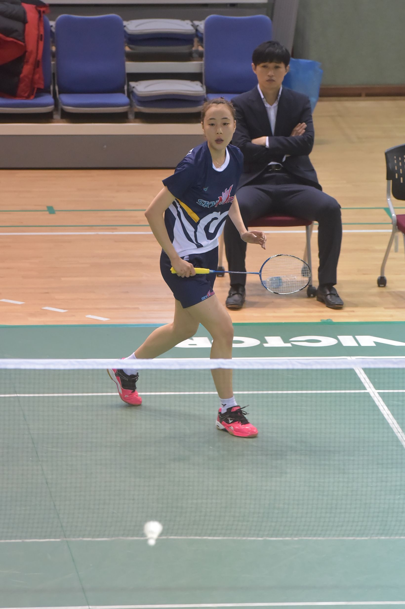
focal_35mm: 300
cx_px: 202
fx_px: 5068
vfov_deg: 6.9
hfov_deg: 4.6
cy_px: 304
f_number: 8
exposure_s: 1/500
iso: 12800
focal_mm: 300
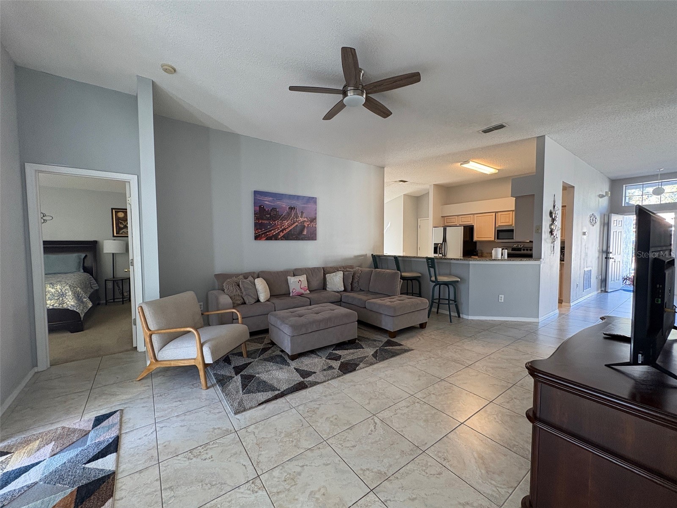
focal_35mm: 14
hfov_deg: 102.1
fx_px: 274
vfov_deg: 85.7
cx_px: 338
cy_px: 254
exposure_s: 1/60
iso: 250
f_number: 2.2
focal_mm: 2.22
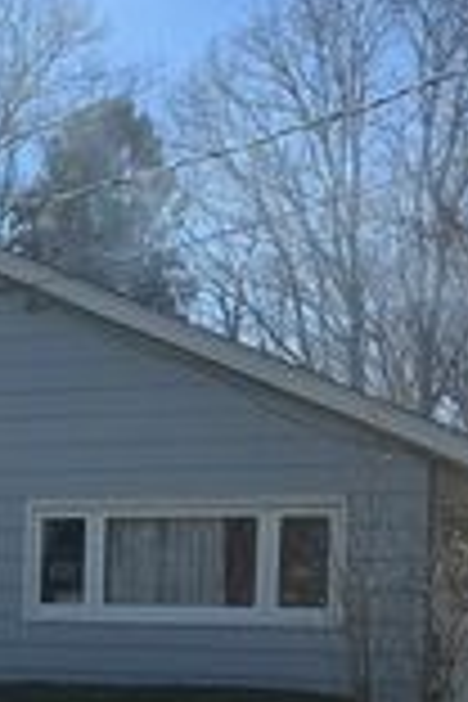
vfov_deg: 24.5
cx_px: -212
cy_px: 655
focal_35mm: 80
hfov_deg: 15.8
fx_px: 1560
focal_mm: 6.76
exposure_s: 1/3597
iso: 80
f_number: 1.78
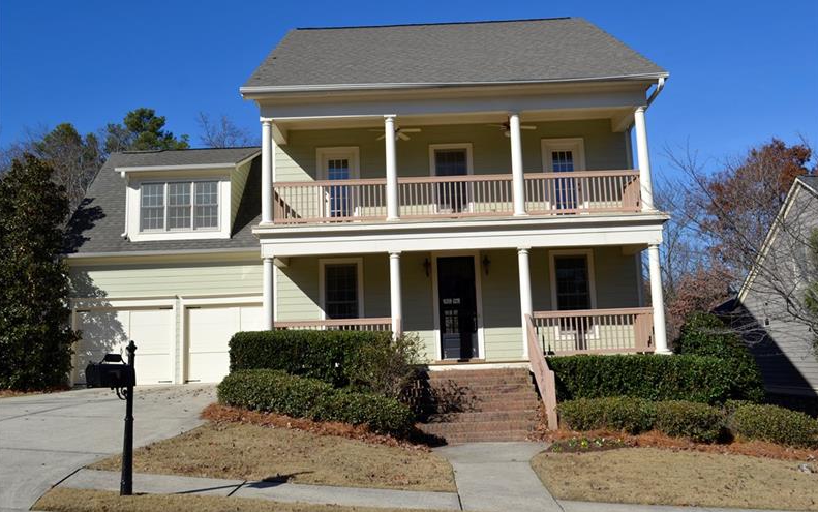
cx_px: 408
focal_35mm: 34
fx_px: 758
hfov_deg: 56.7
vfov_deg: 37.3
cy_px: 243
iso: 100
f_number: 9
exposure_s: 1/320
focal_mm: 22
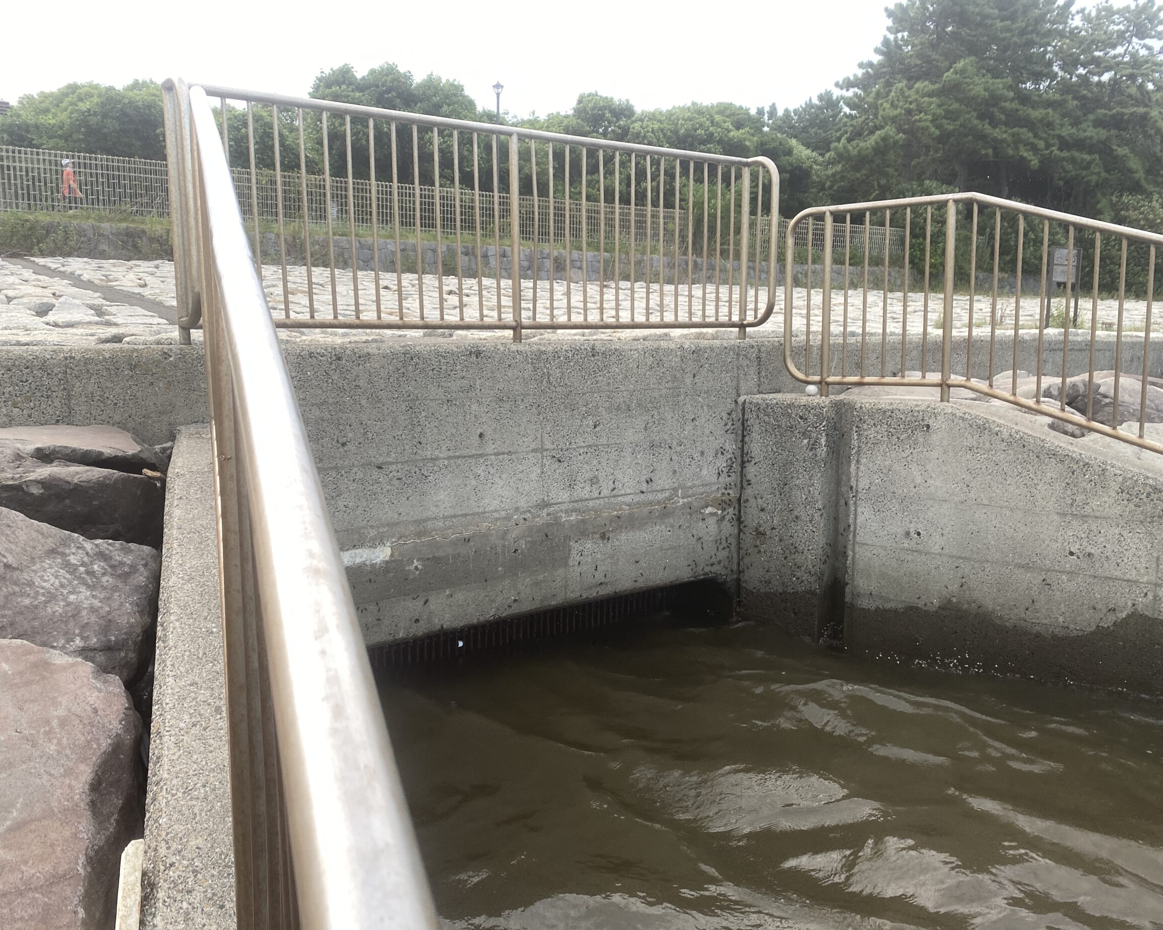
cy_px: 475
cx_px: 555
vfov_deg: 51.5
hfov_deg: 62.2
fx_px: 964
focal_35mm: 28
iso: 64
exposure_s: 1/122
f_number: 1.8
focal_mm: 4.25
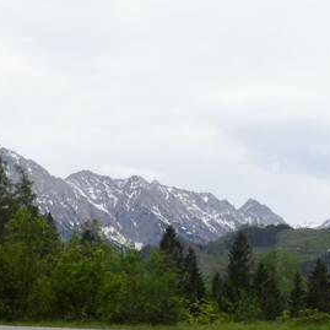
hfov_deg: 22.1
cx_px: 58
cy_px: 267
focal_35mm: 77
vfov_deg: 22.2
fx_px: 830
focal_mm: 6.5
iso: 80
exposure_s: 1/750
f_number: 3.6
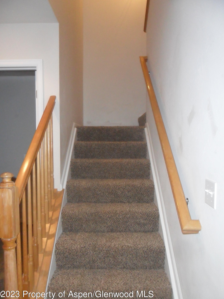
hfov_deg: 49.7
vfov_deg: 63.4
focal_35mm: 28
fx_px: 242
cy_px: 153
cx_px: 110
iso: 400
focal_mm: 4.9
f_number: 3.5
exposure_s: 1/45
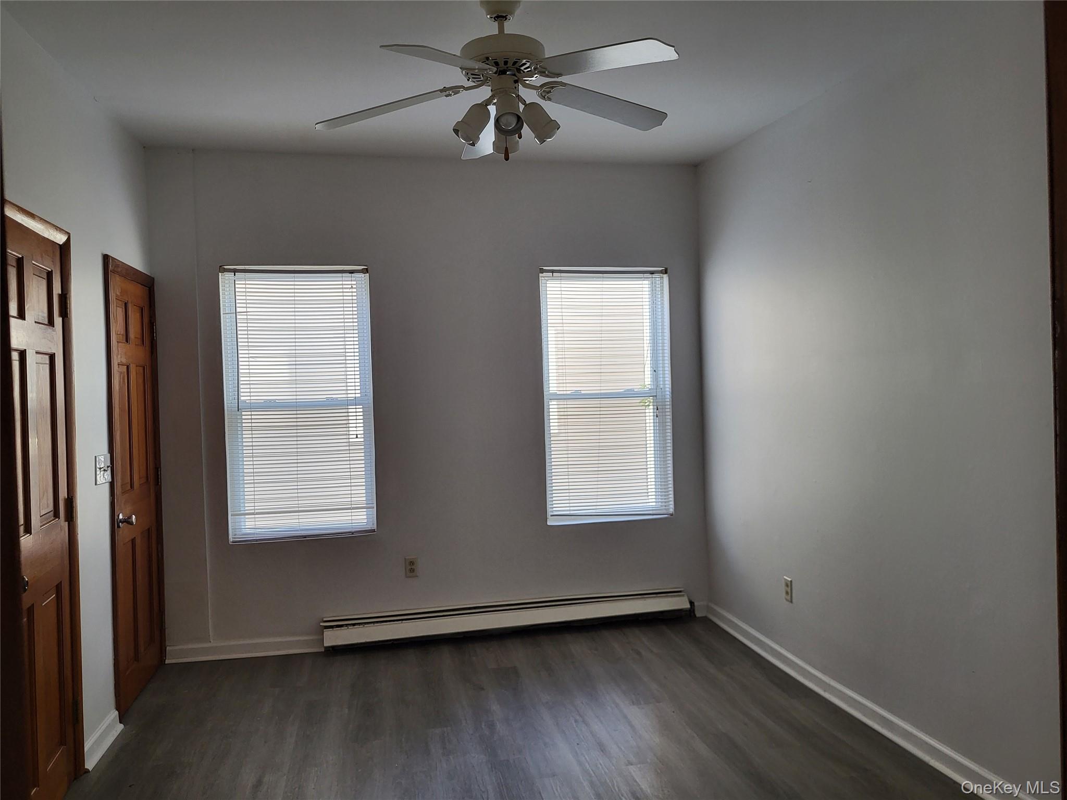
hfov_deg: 67.3
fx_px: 801
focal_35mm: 26
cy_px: 400
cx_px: 534
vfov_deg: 53.1
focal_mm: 5.4
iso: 160
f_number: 1.8
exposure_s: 1/120
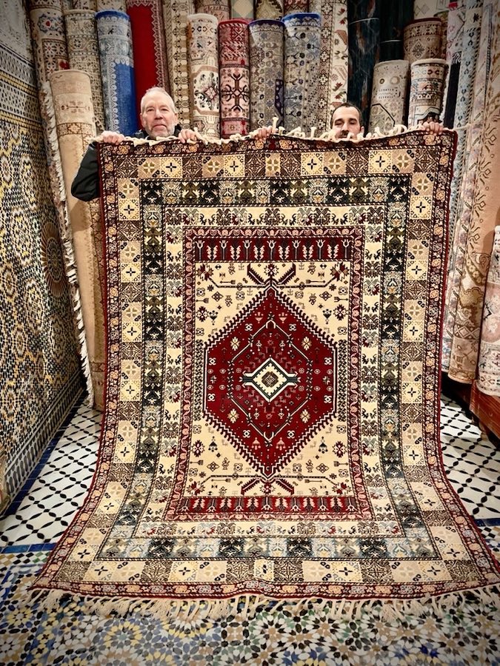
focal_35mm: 26
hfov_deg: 53.1
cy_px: 333
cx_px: 250
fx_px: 501
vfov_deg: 67.3
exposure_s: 1/50
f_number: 1.6
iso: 400
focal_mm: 4.2
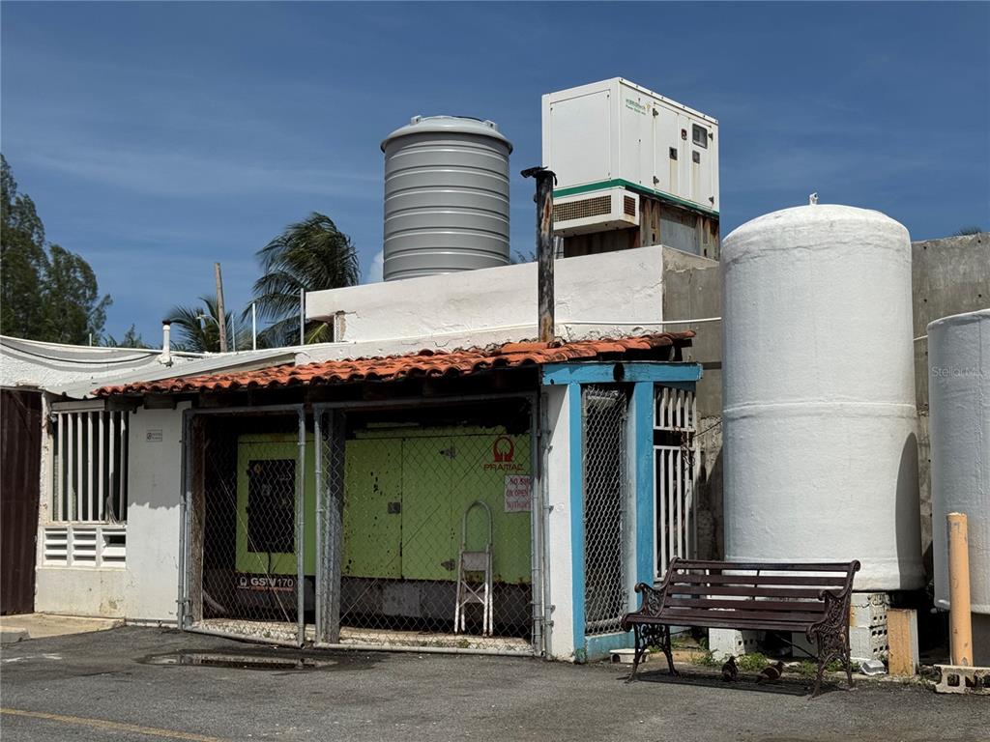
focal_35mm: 48
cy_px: 371
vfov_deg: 30.3
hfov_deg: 39.7
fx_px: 1373
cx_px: 495
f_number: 1.78
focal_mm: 6.76
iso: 80
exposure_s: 1/15385
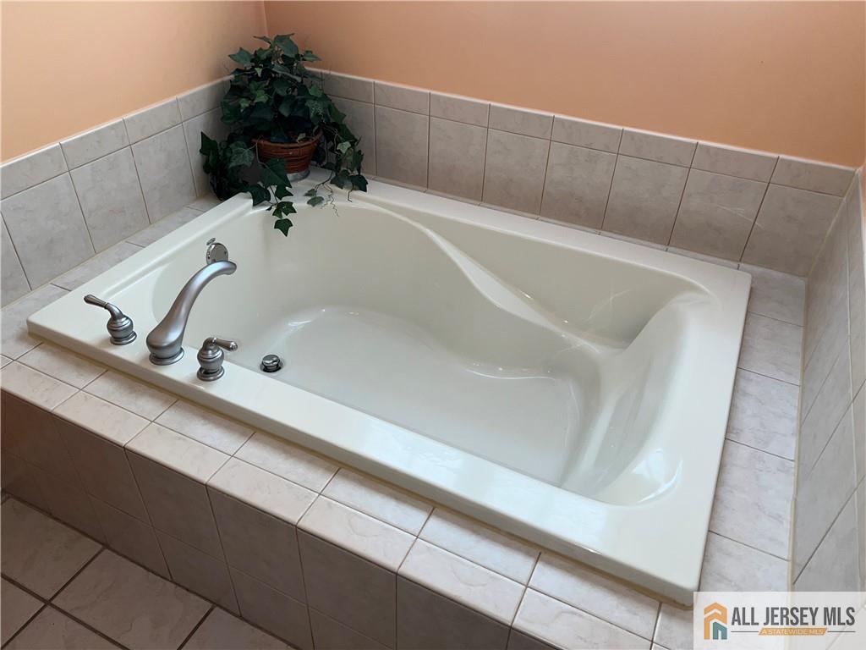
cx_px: 433
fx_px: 650
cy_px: 325
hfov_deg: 67.3
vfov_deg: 53.1
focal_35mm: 26
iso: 40
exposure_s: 1/120
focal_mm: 5.7
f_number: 1.5
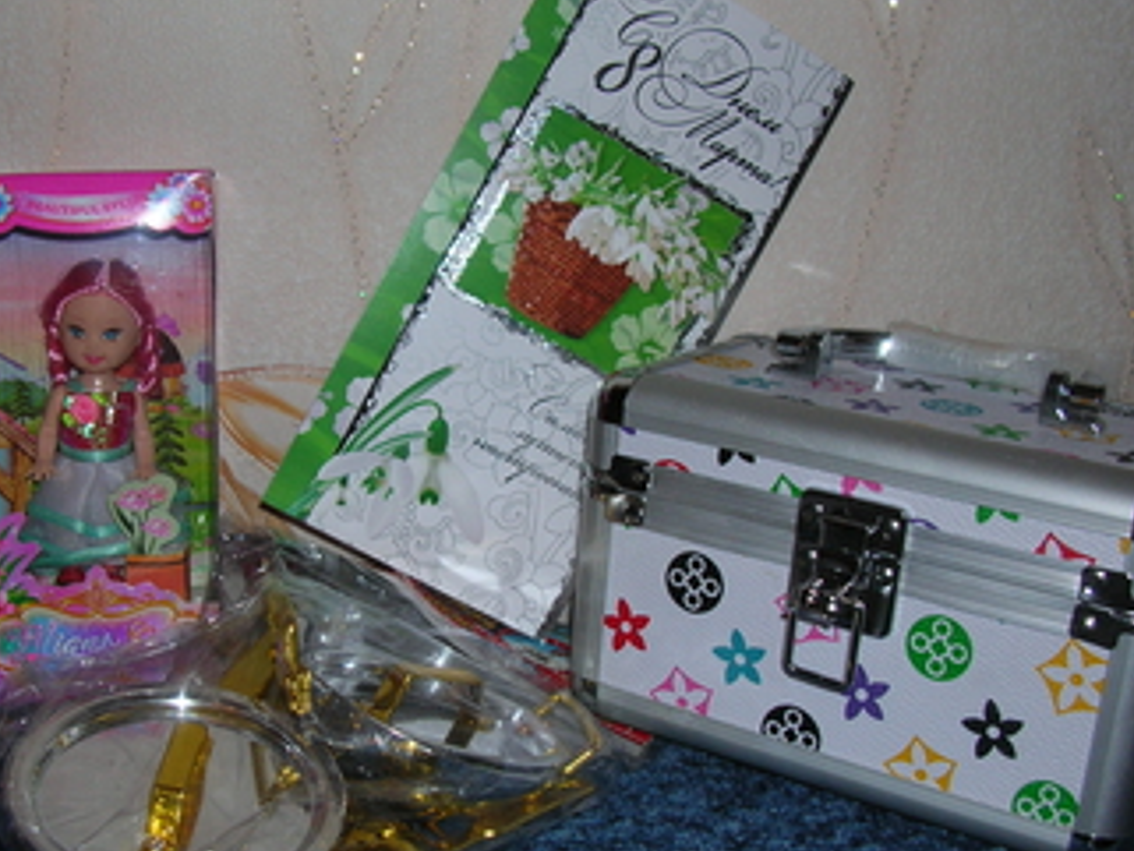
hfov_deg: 38.8
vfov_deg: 29.6
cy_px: 493
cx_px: 477
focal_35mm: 49
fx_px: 1606
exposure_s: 1/60.1
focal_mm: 5.8
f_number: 2.8
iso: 50
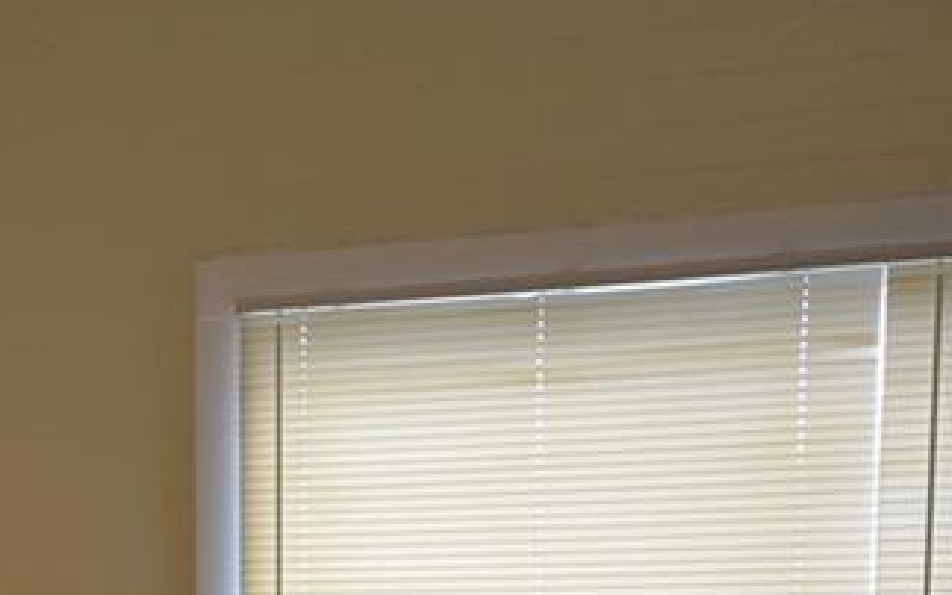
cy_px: 925
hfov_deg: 20.4
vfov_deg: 12.7
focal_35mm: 97
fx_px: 2517
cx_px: -109
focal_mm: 20
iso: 900
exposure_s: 1/60
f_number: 5.6
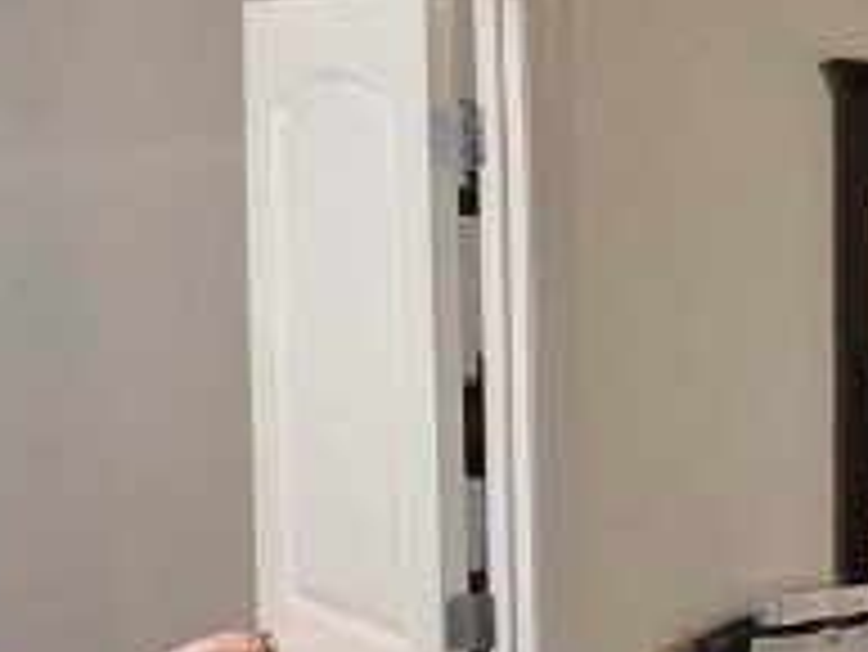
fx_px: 1731
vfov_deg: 21.3
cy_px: 423
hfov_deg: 16.2
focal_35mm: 69
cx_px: 1970
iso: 800
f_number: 1.9
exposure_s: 1/60
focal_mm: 2.2
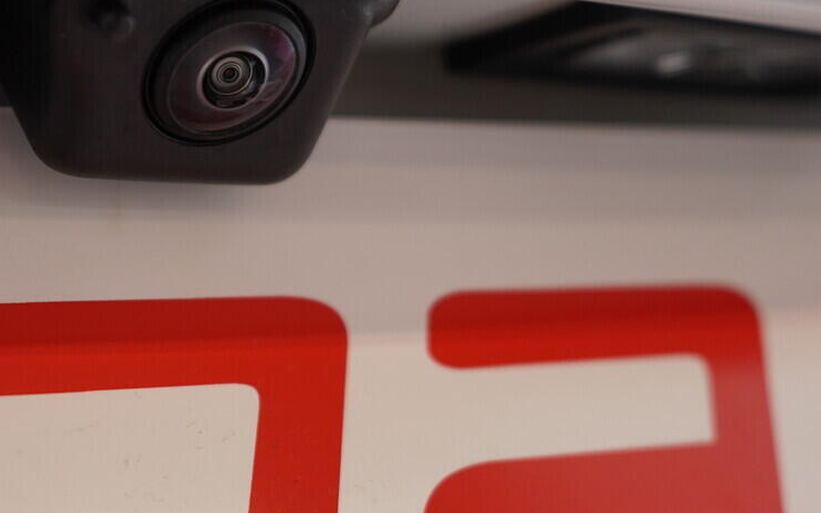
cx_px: 186
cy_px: 74
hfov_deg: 28.5
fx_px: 1589
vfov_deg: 18.1
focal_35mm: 71
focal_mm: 24
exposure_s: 1/50
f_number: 3.2
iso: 125
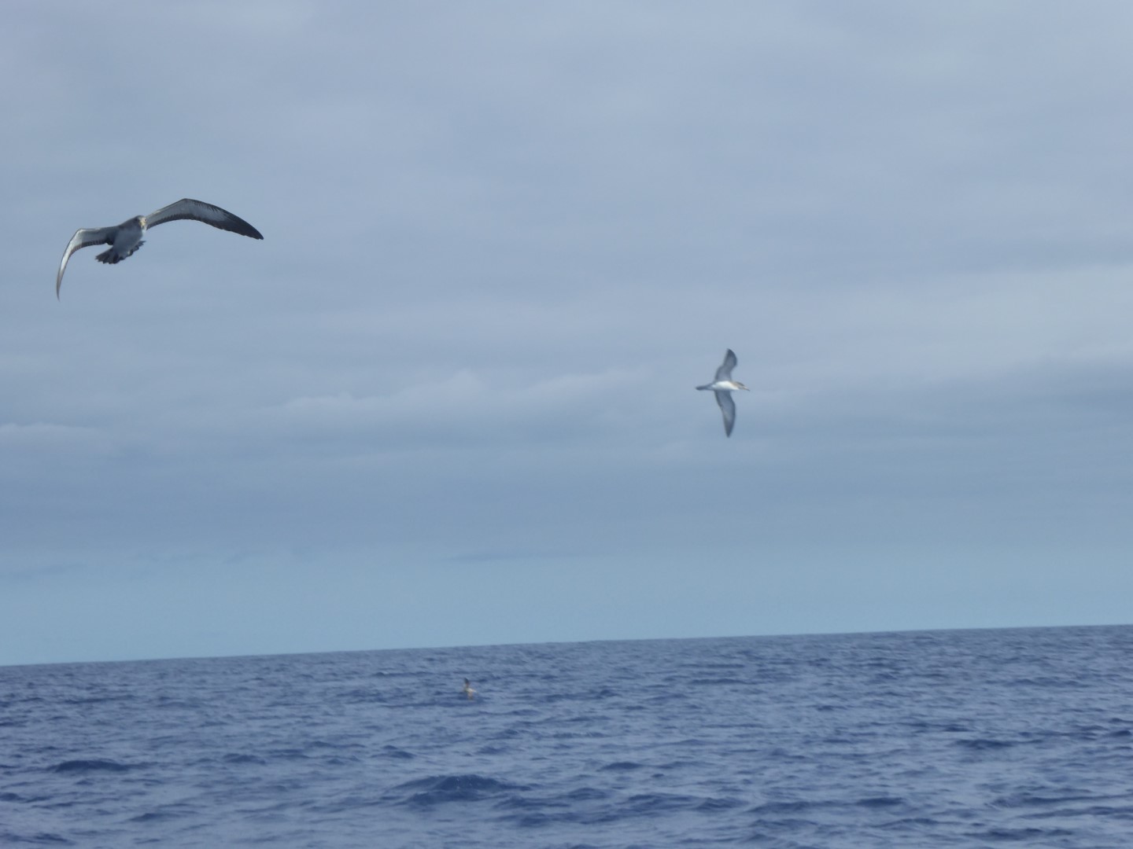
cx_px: 566
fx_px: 3502
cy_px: 424
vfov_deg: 13.8
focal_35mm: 107
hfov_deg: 18.4
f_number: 5
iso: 160
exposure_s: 1/640
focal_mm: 17.5
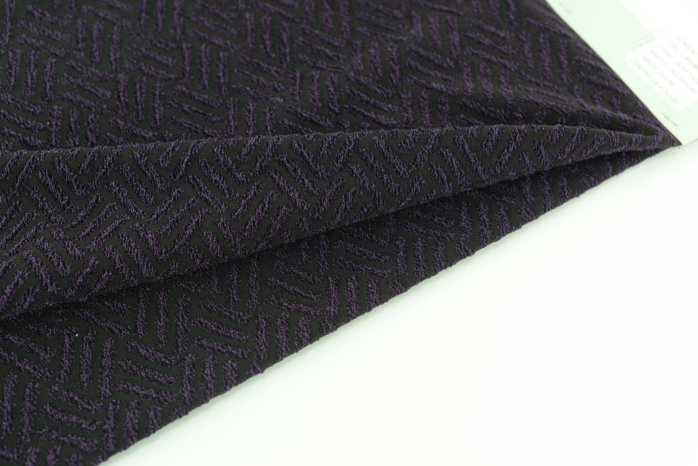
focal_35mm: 50
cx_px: 349
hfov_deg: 39.6
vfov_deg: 27.0
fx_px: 970
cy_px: 233
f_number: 4
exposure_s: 1/50
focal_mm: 50
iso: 100
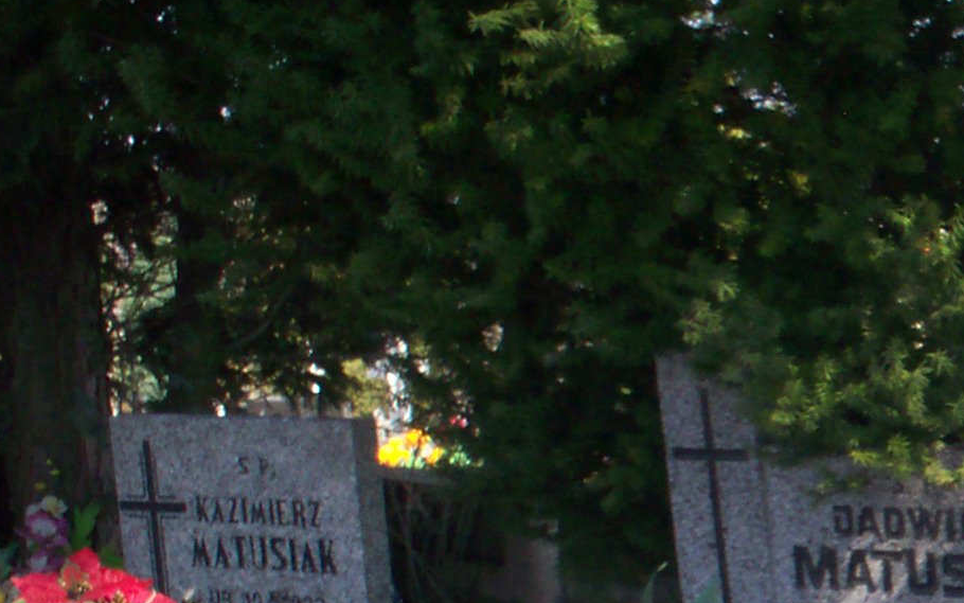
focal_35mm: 108
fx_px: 2838
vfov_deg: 12.0
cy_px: 562
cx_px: 1360
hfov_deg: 17.7
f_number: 4.5
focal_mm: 6
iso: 100
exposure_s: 1/77.6
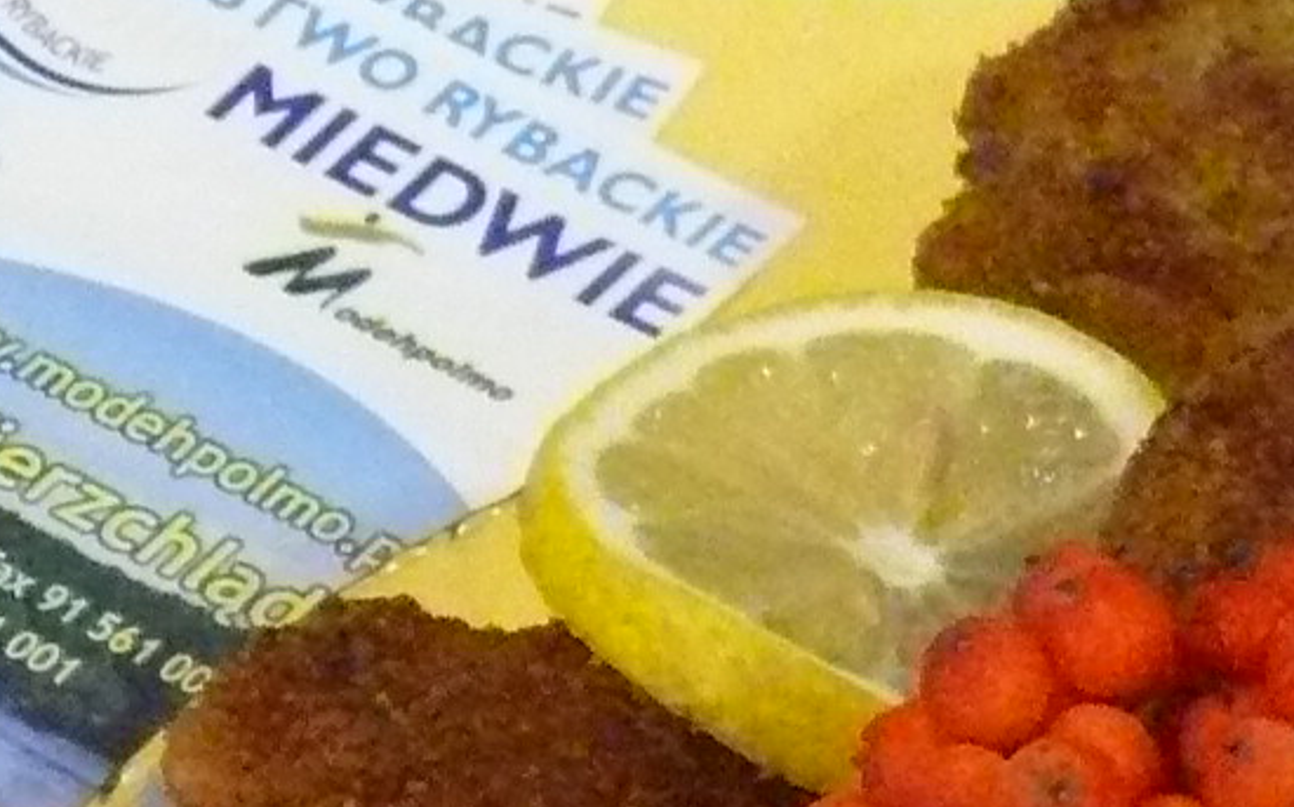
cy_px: 1856
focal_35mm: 237
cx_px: 1398
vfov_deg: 5.4
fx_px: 8353
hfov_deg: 8.8
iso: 800
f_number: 3.2
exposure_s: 1/25
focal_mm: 9.4
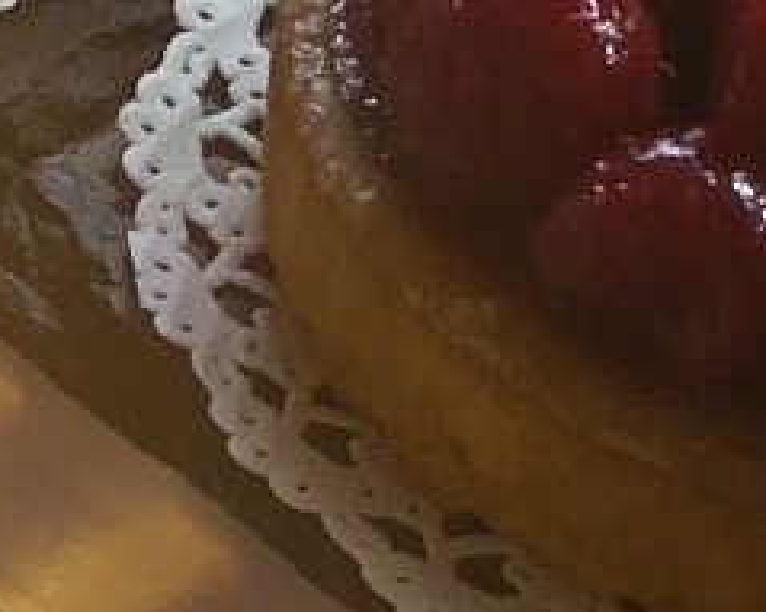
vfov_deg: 7.0
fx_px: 4850
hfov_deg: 8.9
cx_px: -244
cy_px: 1141
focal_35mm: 214
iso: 80
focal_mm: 4.25
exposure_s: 1/100
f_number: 1.8
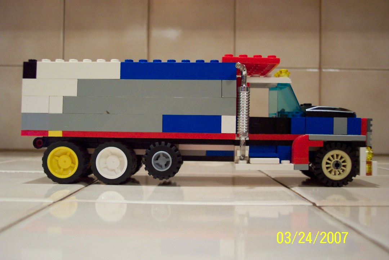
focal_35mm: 38
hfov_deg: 50.7
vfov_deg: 35.1
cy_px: 130
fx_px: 411
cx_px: 194
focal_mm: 8
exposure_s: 1/30
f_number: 2.8
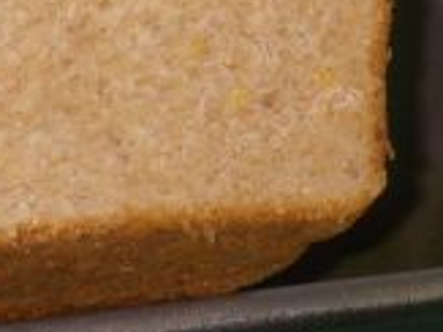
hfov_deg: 5.7
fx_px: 4476
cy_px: -31
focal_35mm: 350
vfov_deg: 4.2
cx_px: 35
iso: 64
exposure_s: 1/100
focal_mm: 18.9
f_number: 8
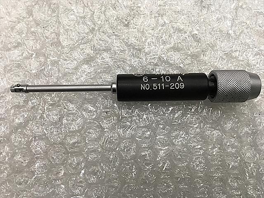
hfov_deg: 61.7
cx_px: 132
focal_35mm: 29
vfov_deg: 48.2
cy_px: 99
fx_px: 221
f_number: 2.2
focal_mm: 4.15
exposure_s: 1/30
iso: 64
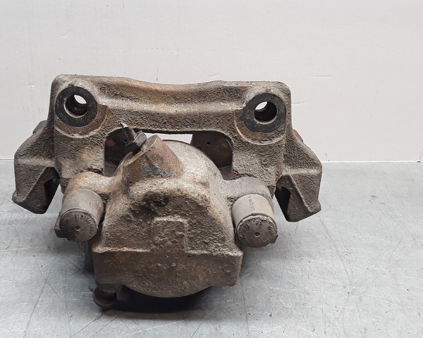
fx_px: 463
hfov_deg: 48.7
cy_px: 190
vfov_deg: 40.1
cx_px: 162
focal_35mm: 37
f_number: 1.9
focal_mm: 2.91
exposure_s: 1/50
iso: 64
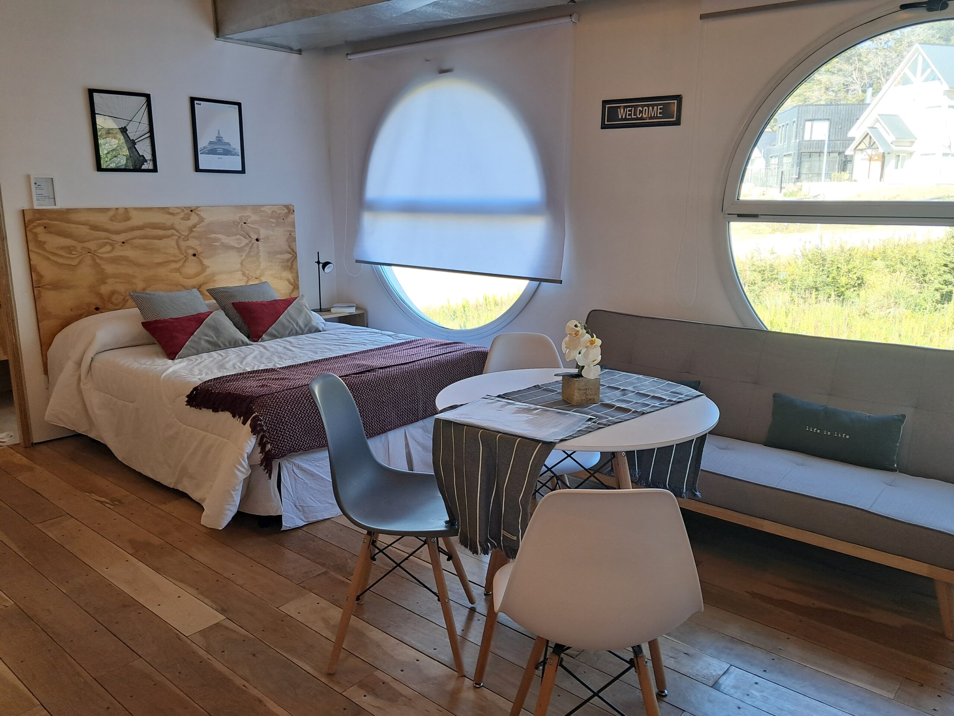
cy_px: 358
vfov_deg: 51.4
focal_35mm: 27
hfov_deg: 65.3
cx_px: 477
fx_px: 744
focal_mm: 4
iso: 50
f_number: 1.8
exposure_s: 1/60
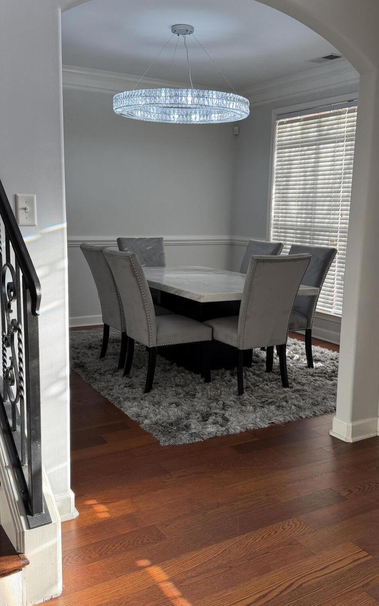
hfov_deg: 37.3
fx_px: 562
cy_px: 305
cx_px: 193
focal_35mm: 34
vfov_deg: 56.7
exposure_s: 1/314
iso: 100
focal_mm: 6.76
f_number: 1.78
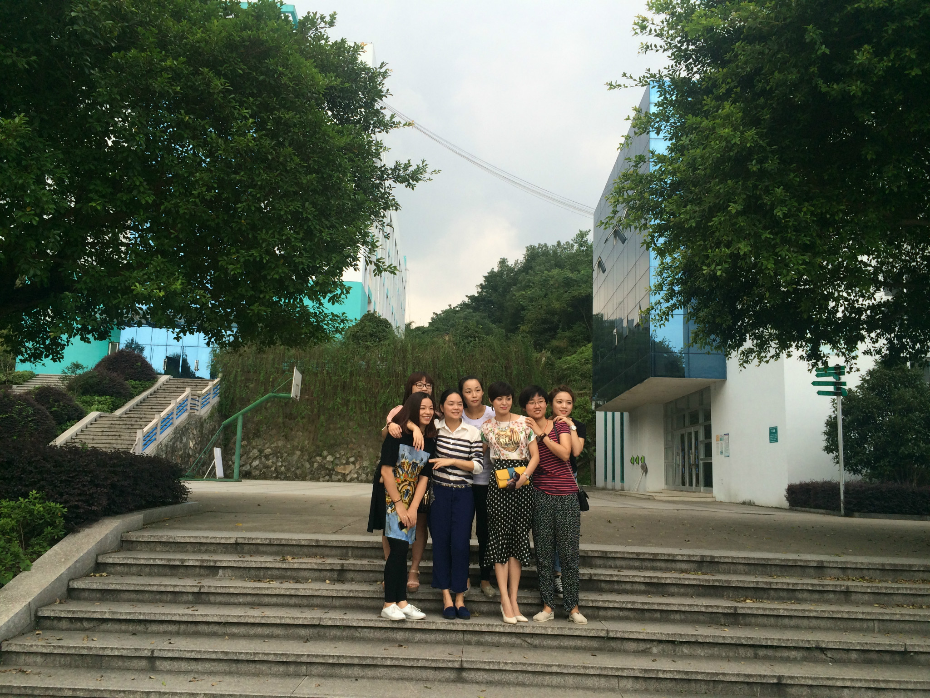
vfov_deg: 46.8
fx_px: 806
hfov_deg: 60.0
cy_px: 349
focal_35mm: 30
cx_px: 465
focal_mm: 4.12
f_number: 2.2
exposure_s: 1/720
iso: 32
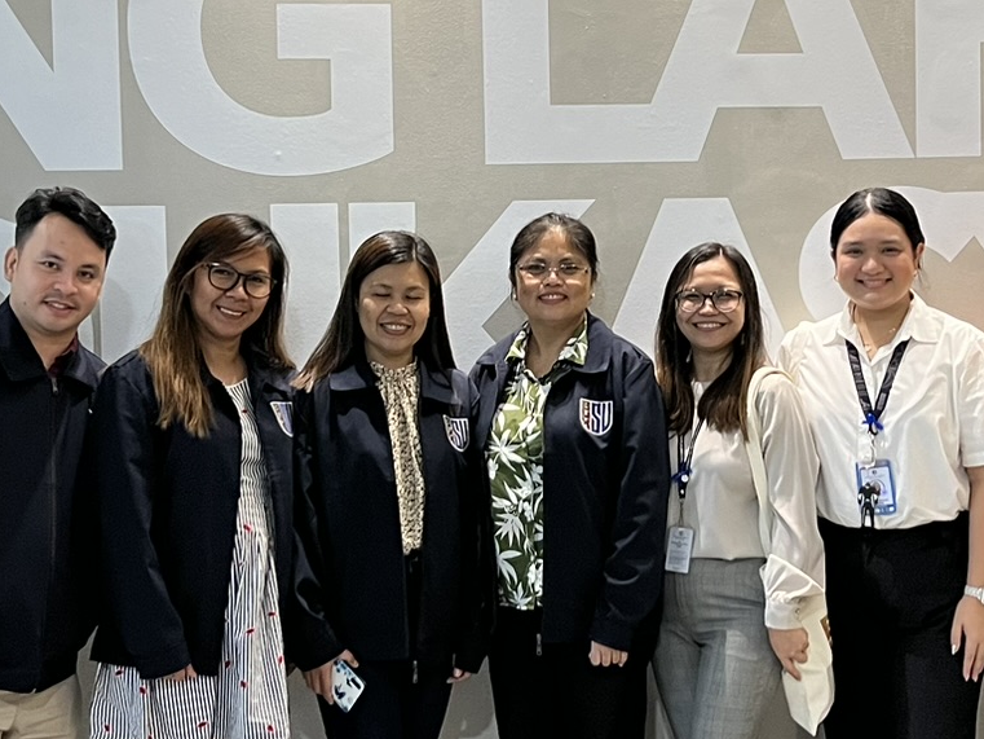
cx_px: 533
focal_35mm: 70
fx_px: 1990
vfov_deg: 21.0
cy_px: 351
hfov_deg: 27.8
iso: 320
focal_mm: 5.7
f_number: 1.5
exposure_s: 1/60
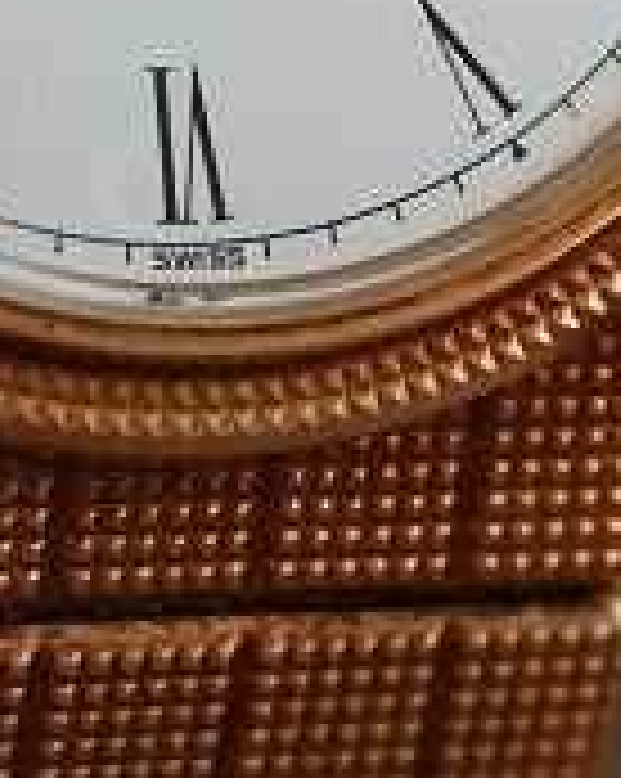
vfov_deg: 4.8
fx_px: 9206
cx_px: 63
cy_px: -434
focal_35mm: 400
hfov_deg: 3.9
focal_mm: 105
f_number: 7.1
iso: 6400
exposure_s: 1/250
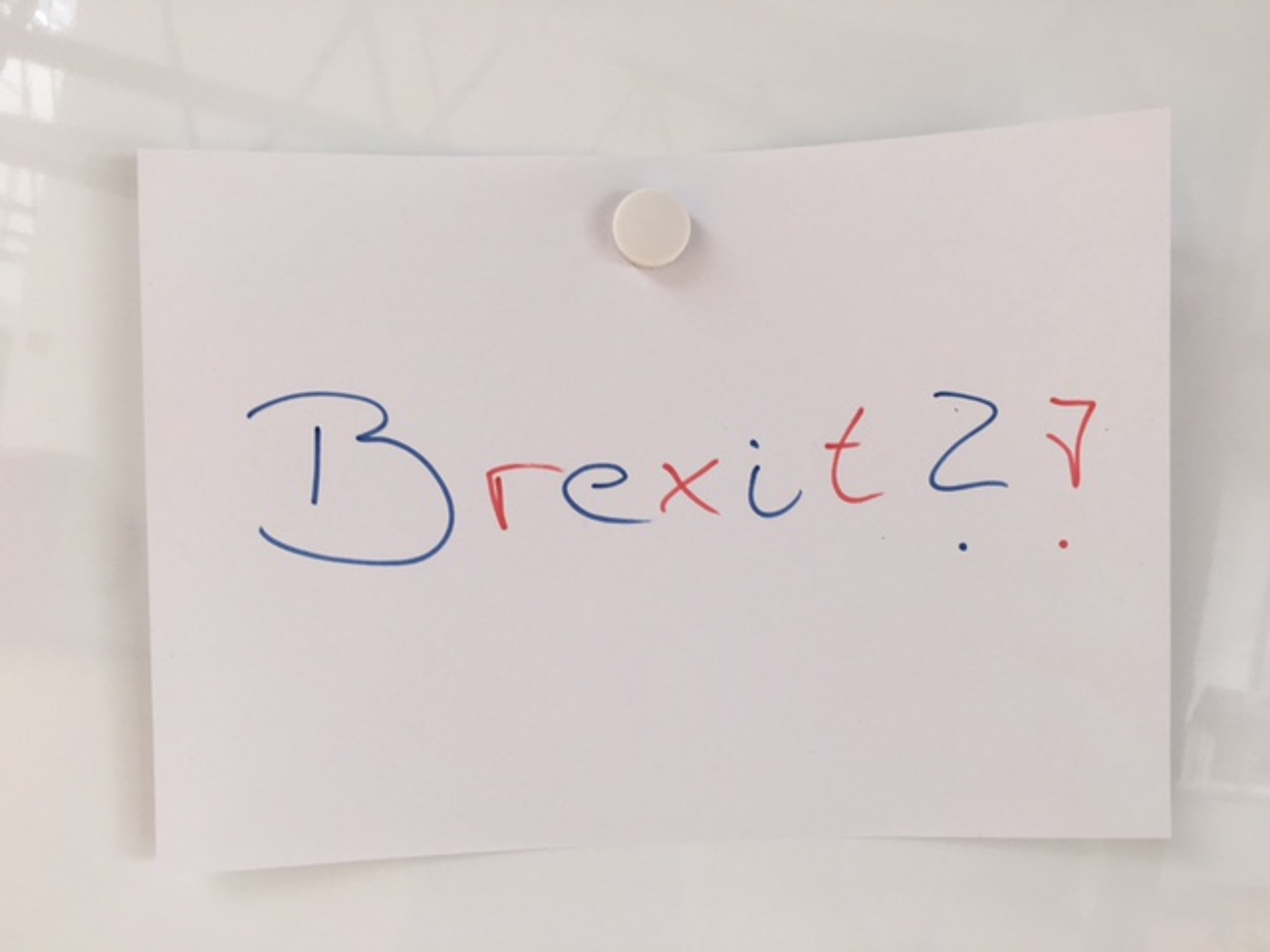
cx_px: 635
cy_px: 476
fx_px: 1064
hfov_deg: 61.7
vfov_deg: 48.2
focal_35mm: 29
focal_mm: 4.15
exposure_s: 1/50
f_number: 2.2
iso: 32
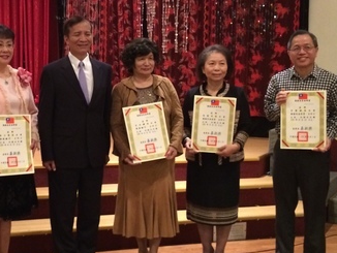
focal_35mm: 57
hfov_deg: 33.4
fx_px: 555
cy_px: 124
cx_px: 103
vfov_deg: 25.7
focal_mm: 4.12
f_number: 2.2
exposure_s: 1/15
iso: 320
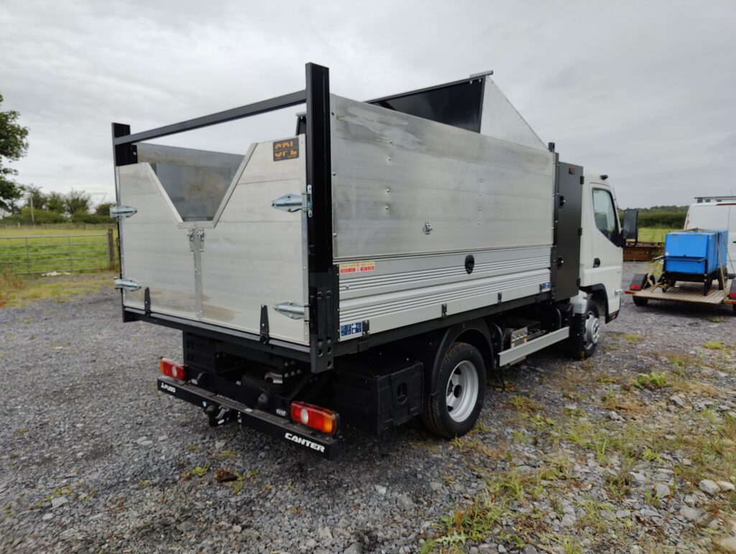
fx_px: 489
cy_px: 277
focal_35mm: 23
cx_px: 368
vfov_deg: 59.0
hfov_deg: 73.9
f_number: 1.8
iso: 64
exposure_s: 1/1648
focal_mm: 6.06
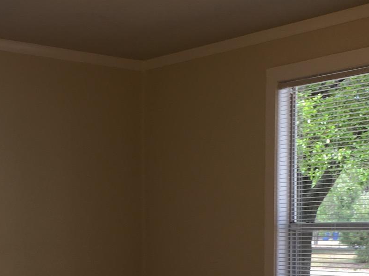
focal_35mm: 75
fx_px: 799
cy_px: 294
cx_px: 162
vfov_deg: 19.0
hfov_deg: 26.0
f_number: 2.2
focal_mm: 4.15
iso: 25
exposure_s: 1/60
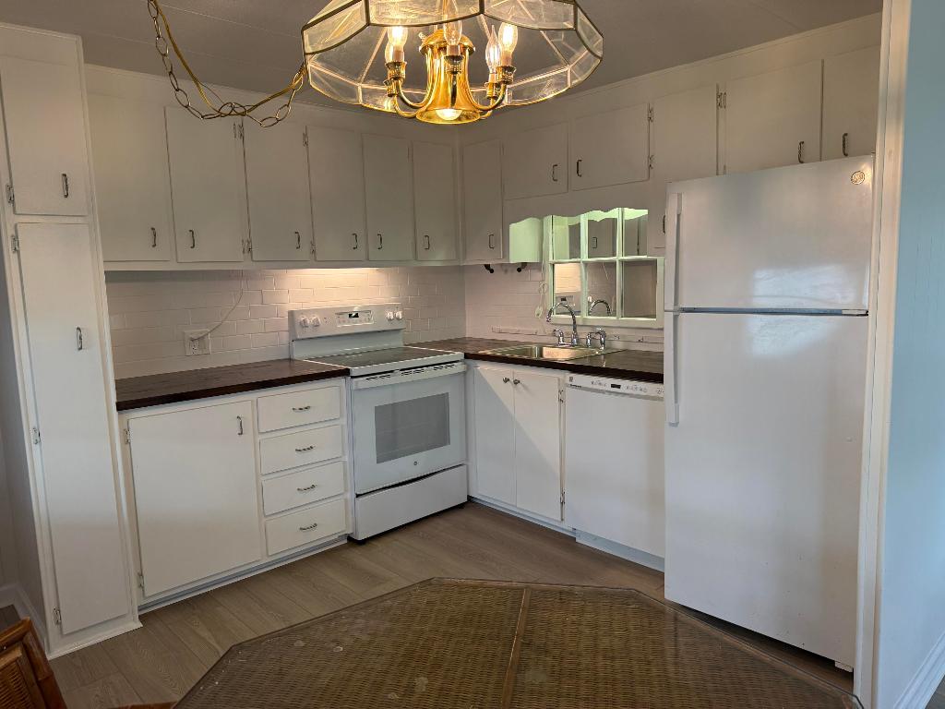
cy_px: 354
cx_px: 472
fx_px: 655
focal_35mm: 24
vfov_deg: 56.8
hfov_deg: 71.6
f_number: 1.78
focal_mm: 6.76
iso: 200
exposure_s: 1/148
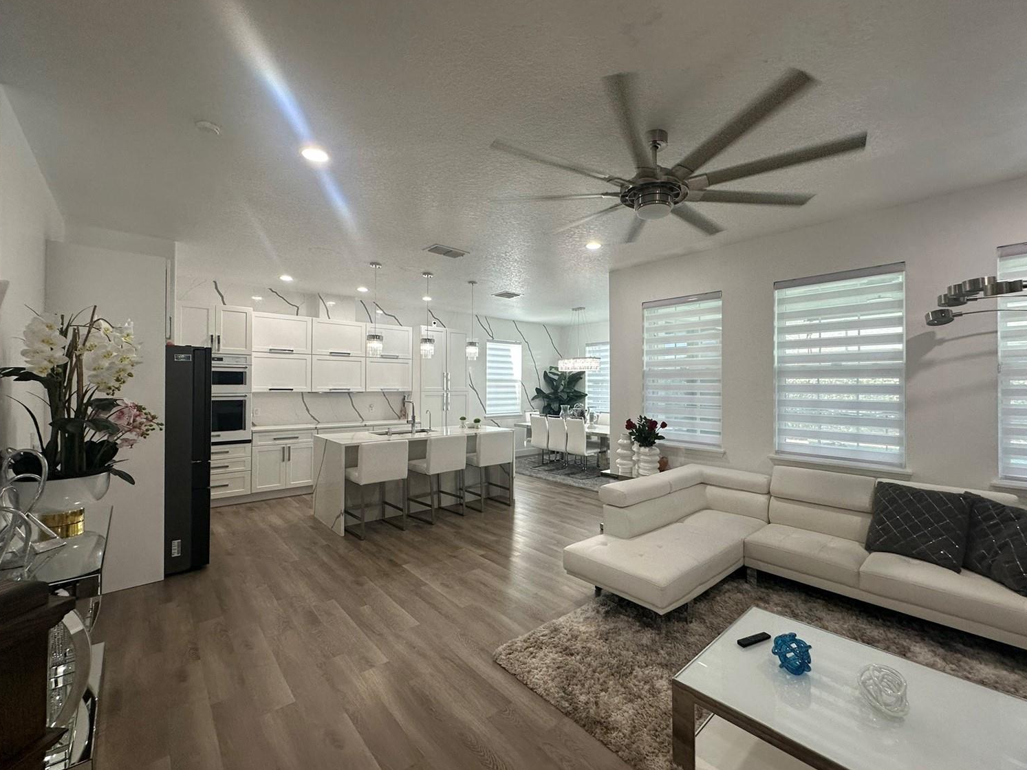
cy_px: 382
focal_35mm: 15
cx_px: 541
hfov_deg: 98.1
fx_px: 445
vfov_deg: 81.8
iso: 100
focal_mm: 2.22
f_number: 2.2
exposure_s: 1/120
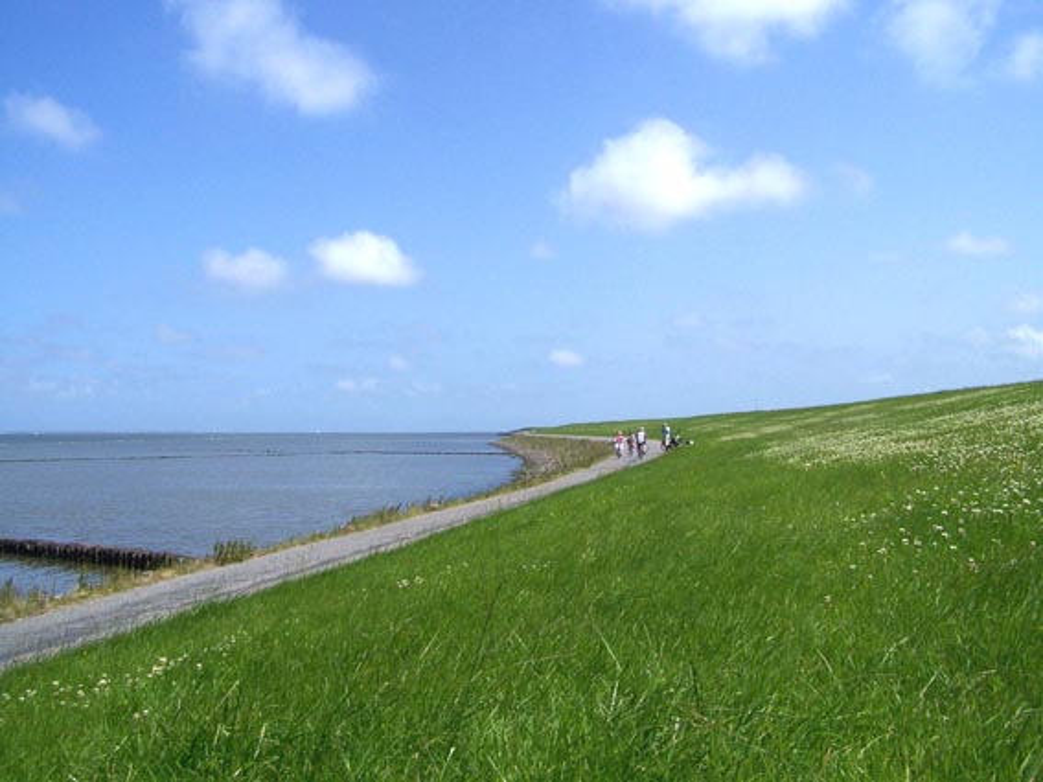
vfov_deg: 37.7
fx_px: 1145
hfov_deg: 49.0
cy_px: 391
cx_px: 522
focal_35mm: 38
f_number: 4
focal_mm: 6.3
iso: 64
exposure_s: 1/800
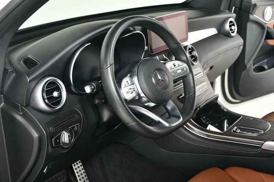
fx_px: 365
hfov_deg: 41.1
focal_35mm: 48
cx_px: 137
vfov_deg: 28.0
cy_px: 91
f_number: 4
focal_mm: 32
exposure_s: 1/160
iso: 100
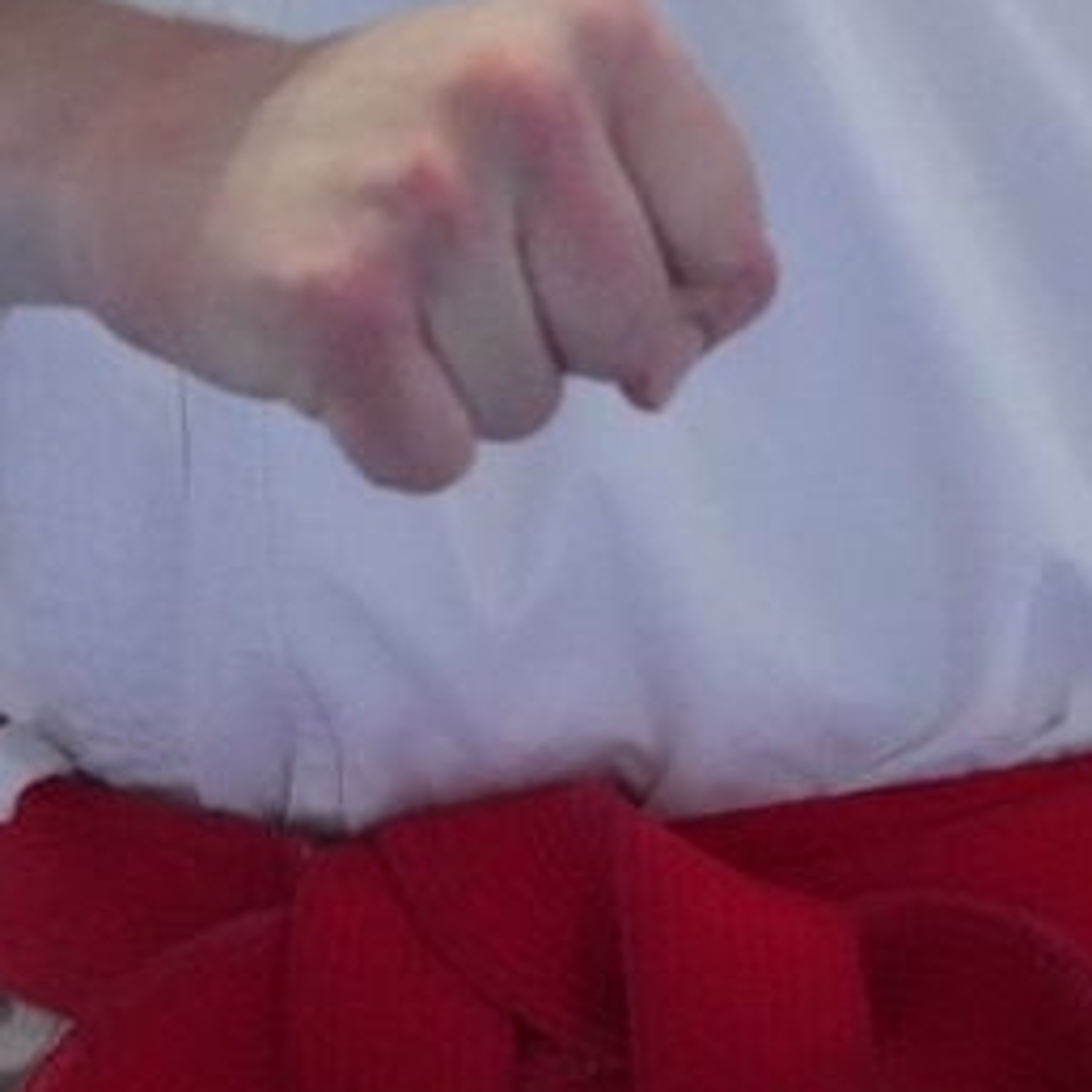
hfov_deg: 1.5
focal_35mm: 1184
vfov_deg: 1.5
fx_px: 42257
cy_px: -990
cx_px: -567
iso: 8000
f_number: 2.8
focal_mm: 200
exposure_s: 1/500
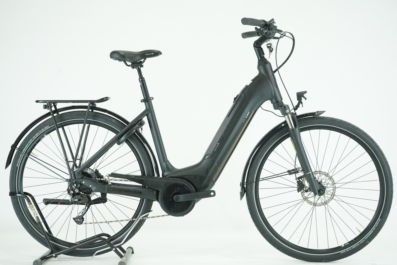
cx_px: 198
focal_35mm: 58
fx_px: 640
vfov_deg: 23.4
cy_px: 132
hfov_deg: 34.5
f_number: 5.6
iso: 2500
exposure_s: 1/200
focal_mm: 58
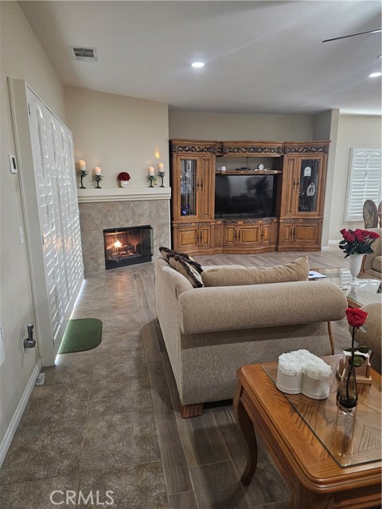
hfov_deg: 58.9
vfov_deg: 73.9
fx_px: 338
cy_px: 254
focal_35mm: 23
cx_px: 191
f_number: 1.7
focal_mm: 6.3
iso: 640
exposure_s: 1/30
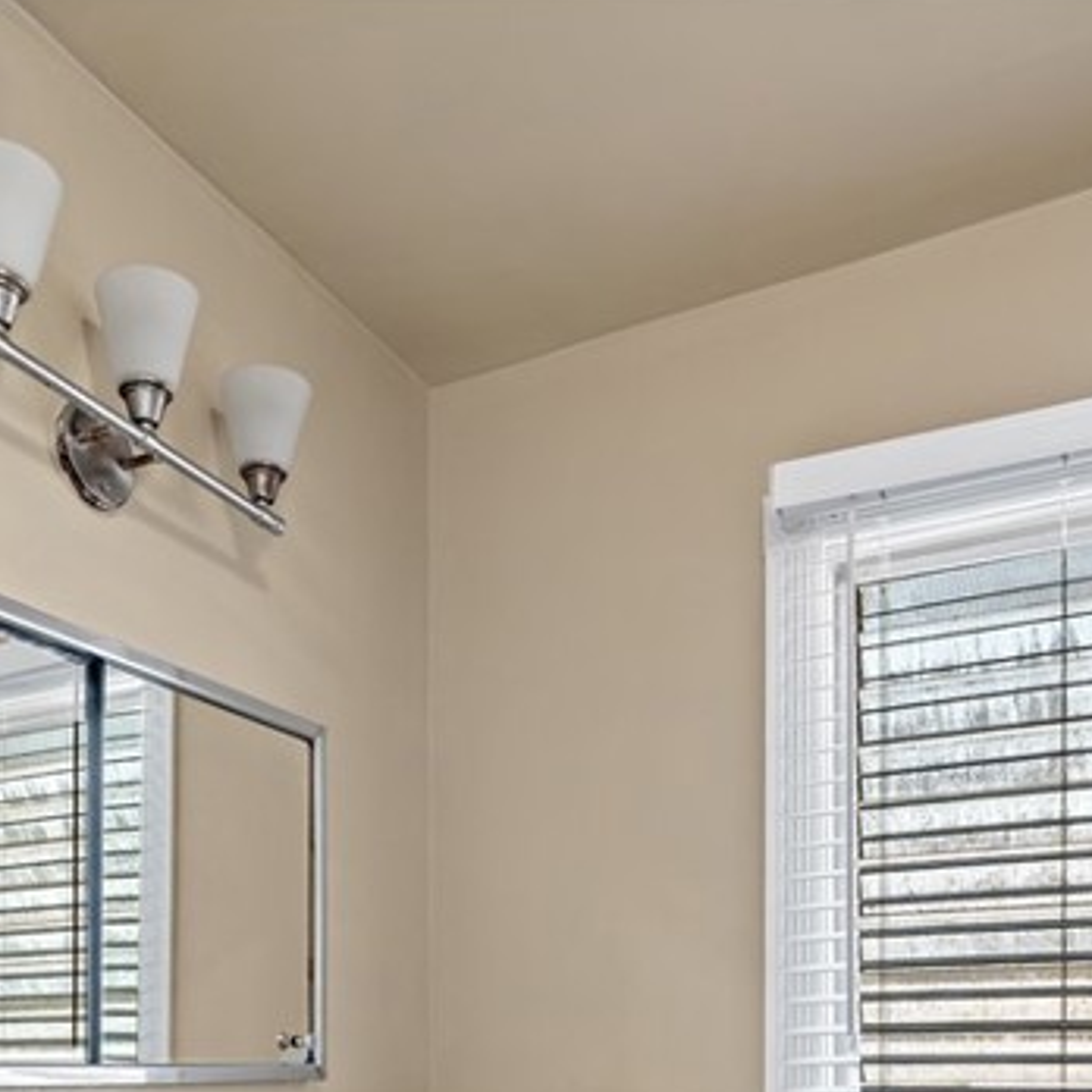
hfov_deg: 46.7
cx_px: 399
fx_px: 1249
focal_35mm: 35
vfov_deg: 41.9
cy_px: 1053
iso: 1000
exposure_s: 1/6
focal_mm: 14
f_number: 5
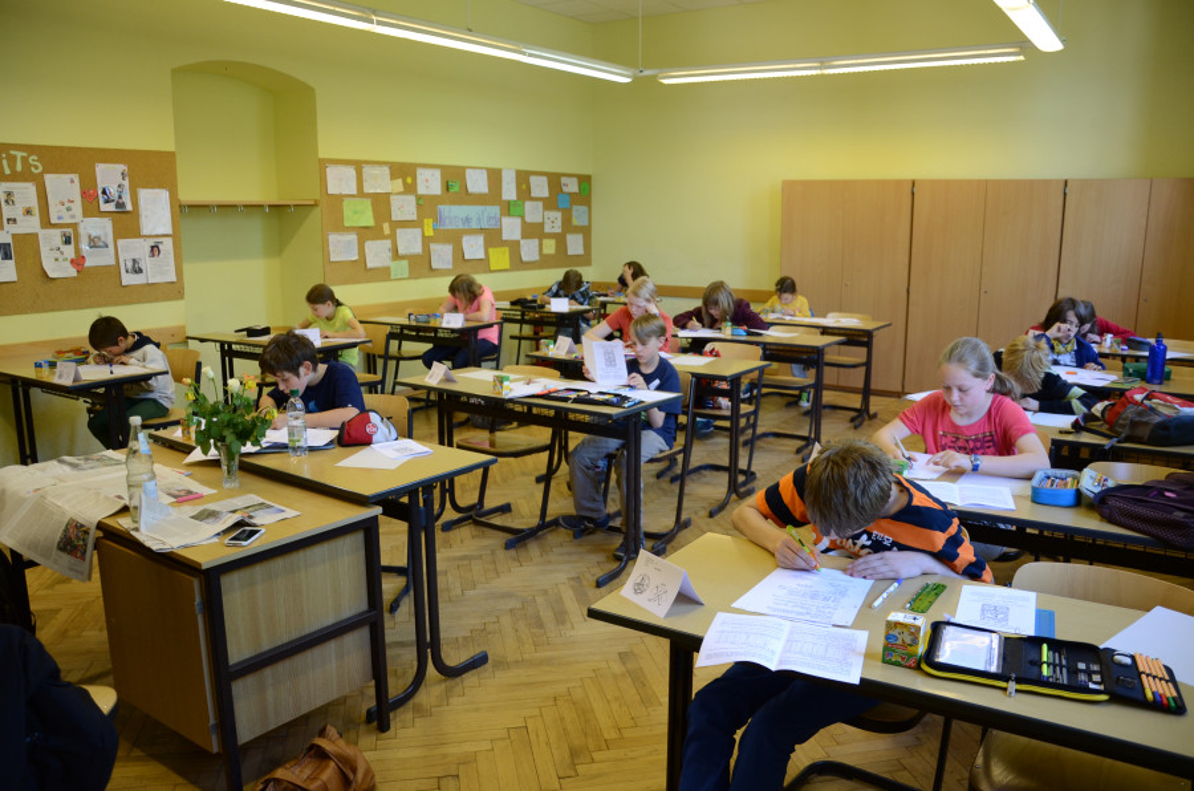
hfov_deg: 67.5
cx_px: 597
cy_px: 396
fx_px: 894
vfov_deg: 47.7
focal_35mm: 27
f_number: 3.5
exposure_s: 1/100
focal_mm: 18
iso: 640
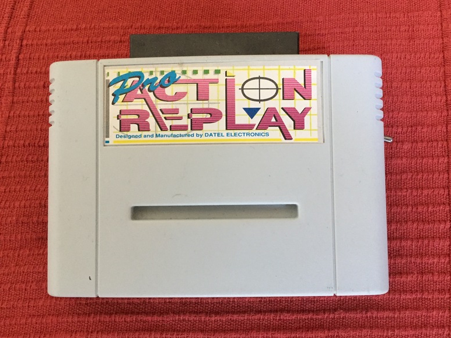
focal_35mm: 30
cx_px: 232
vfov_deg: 46.8
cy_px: 174
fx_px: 391
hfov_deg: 59.9
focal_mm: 4.15
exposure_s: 1/25
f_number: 2.2
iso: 250
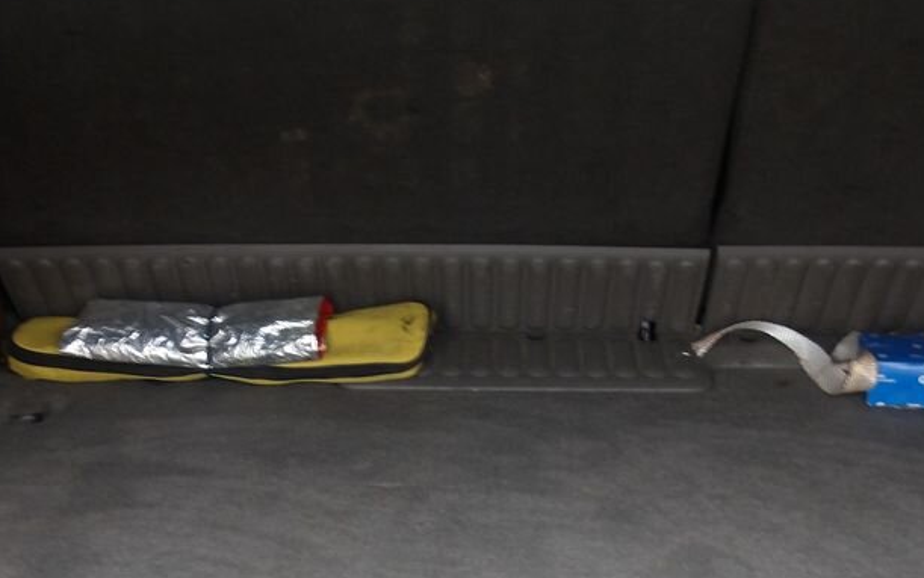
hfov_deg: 41.8
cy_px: 413
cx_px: 458
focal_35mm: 48
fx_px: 1209
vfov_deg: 26.6
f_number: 3
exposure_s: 1/15
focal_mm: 4.9
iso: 200
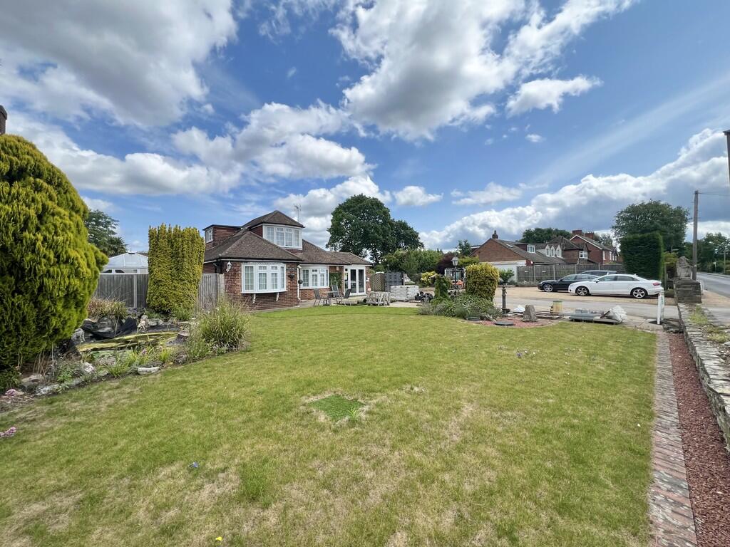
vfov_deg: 89.9
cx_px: 365
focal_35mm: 13
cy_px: 274
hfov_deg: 106.2
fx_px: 274
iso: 32
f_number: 1.8
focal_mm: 1.57
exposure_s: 1/1783
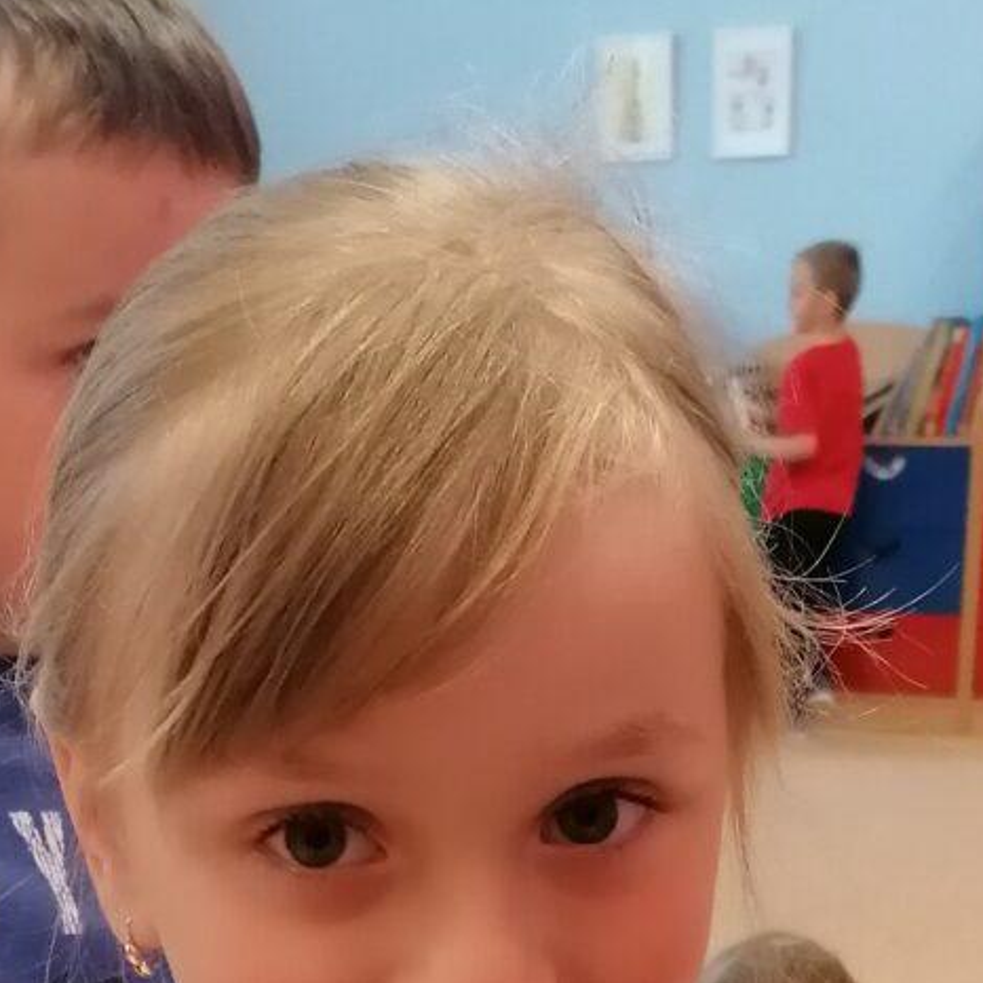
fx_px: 2634
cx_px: 538
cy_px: 1297
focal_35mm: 82
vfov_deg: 19.4
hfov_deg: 21.1
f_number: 1.8
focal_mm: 4.75
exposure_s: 1/100
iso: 400
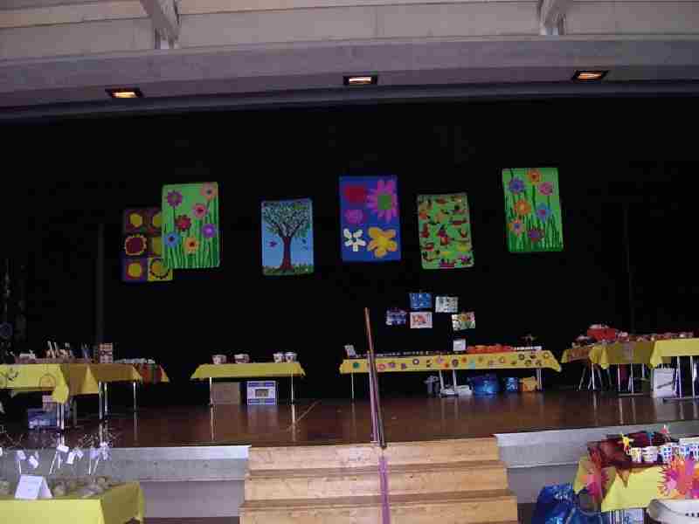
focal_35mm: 38
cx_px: 350
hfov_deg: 49.0
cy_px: 262
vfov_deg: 37.7
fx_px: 767
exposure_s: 1/60.1
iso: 400
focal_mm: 5.8
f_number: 2.8
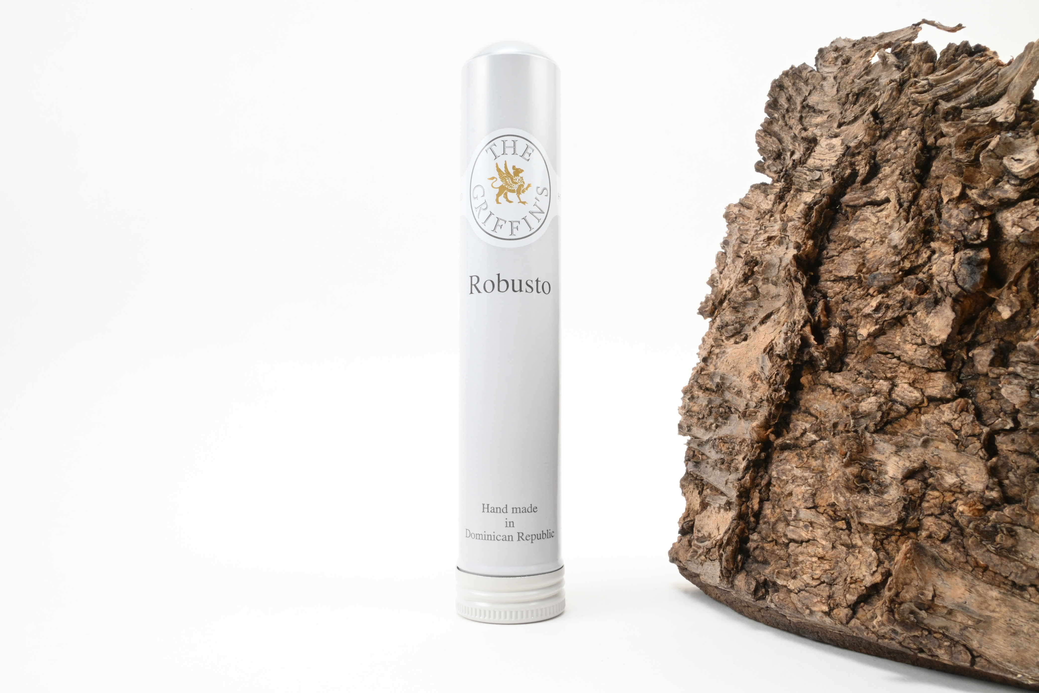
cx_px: 520
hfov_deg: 63.2
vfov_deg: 44.6
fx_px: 844
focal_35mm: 29
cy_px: 346
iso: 640
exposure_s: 1/15
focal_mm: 19.5
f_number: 22
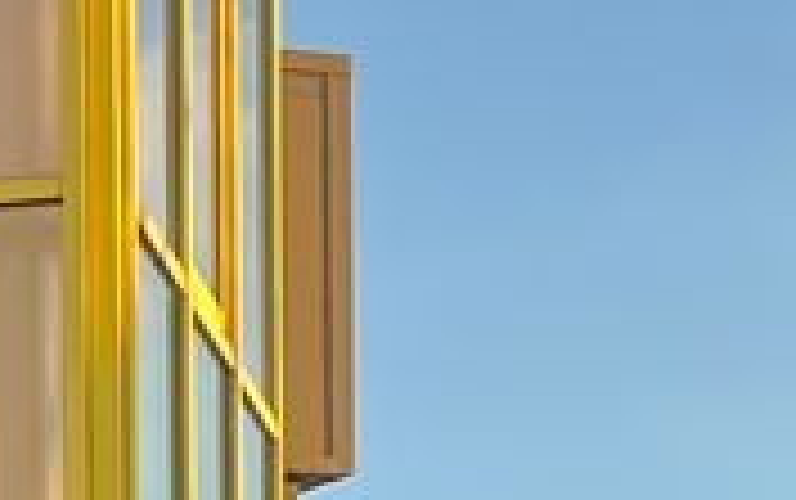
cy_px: 1622
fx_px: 4321
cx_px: 153
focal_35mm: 199
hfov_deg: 10.5
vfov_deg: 6.0
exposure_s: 1/255
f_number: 1.6
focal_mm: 5.1
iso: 40
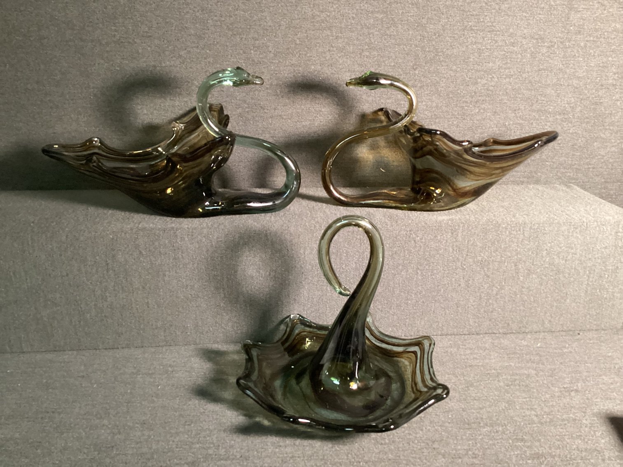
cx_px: 312
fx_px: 558
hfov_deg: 58.3
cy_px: 234
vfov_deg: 45.4
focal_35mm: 31
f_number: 2.4
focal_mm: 3.3
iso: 500
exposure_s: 1/30
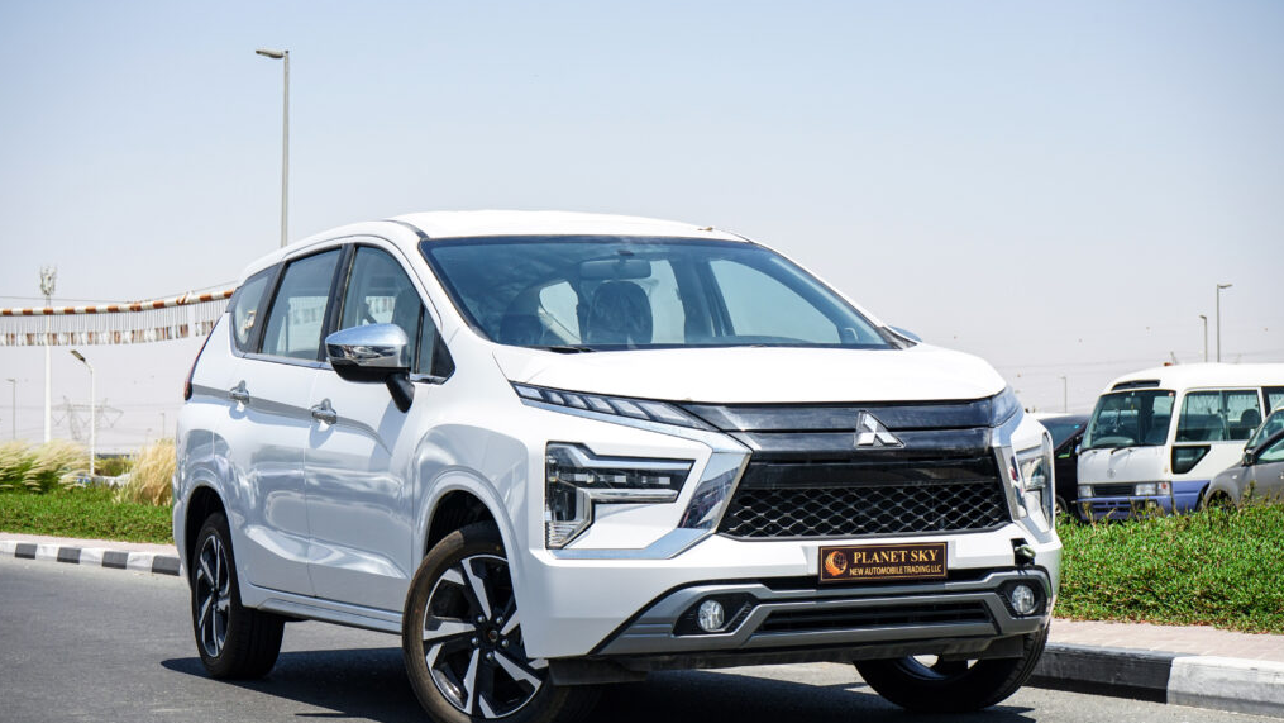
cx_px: 640
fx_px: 2520
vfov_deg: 16.3
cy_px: 405
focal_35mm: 74
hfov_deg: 28.6
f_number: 10
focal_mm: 70
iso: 320
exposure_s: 1/500
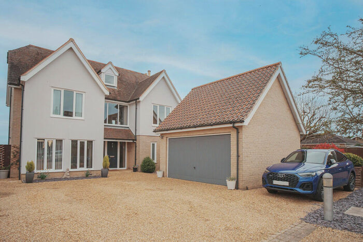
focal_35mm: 18
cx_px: 182
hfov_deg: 90.0
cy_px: 121
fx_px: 182
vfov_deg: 67.4
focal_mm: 18
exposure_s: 1/1250
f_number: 5.6
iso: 500
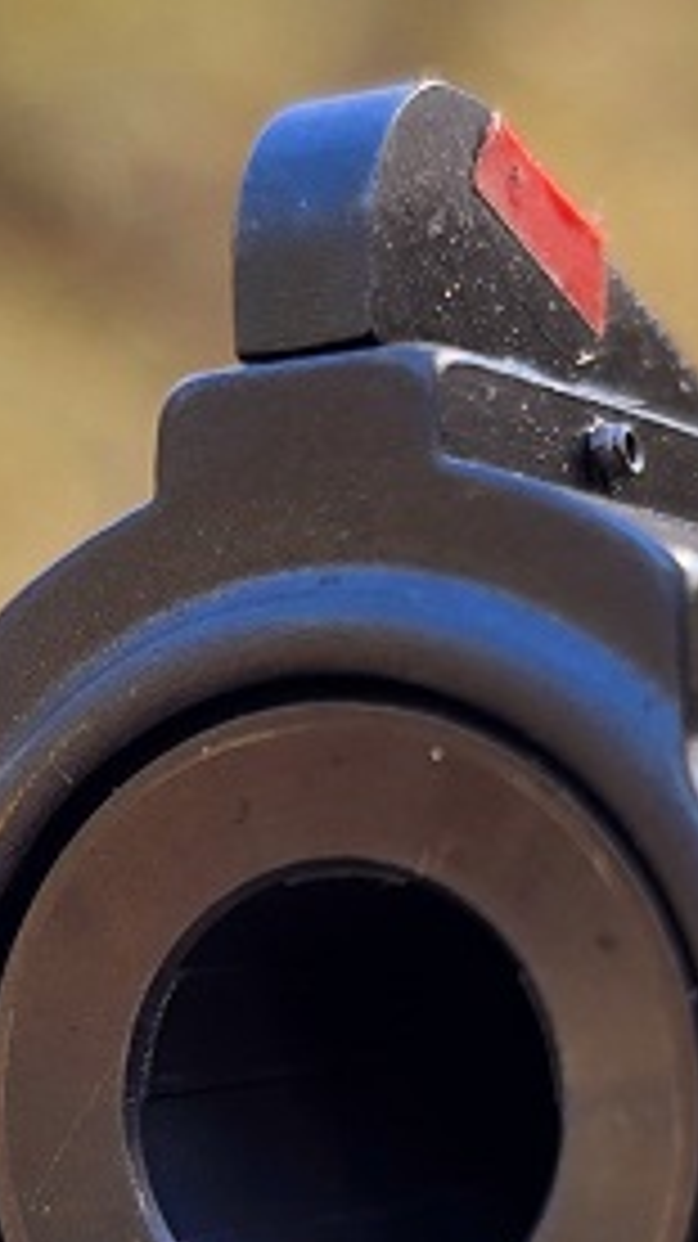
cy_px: 1150
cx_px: 608
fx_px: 2306
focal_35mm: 70
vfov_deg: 28.8
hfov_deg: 17.0
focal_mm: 6.3
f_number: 1.7
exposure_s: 1/182
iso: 25
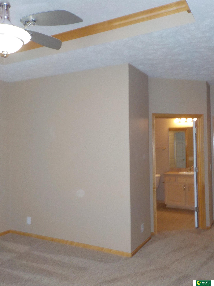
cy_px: 143
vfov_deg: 60.0
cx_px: 107
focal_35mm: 30
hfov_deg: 46.8
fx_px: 247
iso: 220
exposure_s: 1/30
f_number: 3.3
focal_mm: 4.1
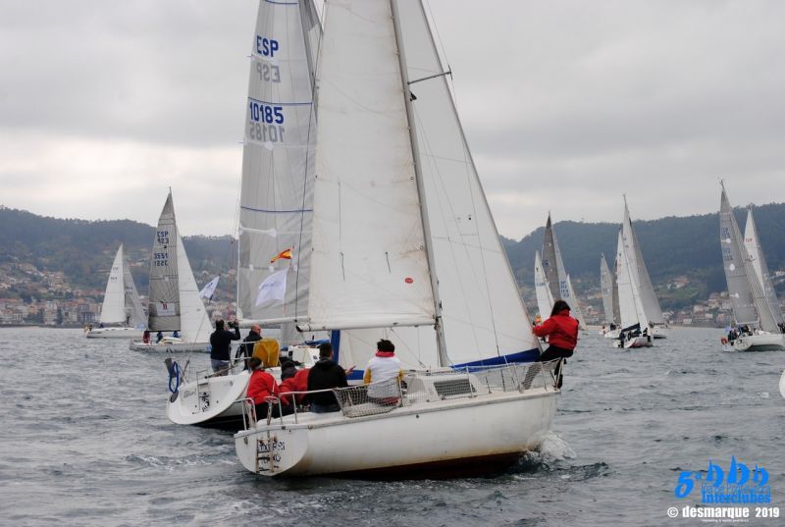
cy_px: 264
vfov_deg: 16.6
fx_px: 1803
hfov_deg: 24.6
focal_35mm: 82
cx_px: 392
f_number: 8
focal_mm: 55
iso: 100
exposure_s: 1/250
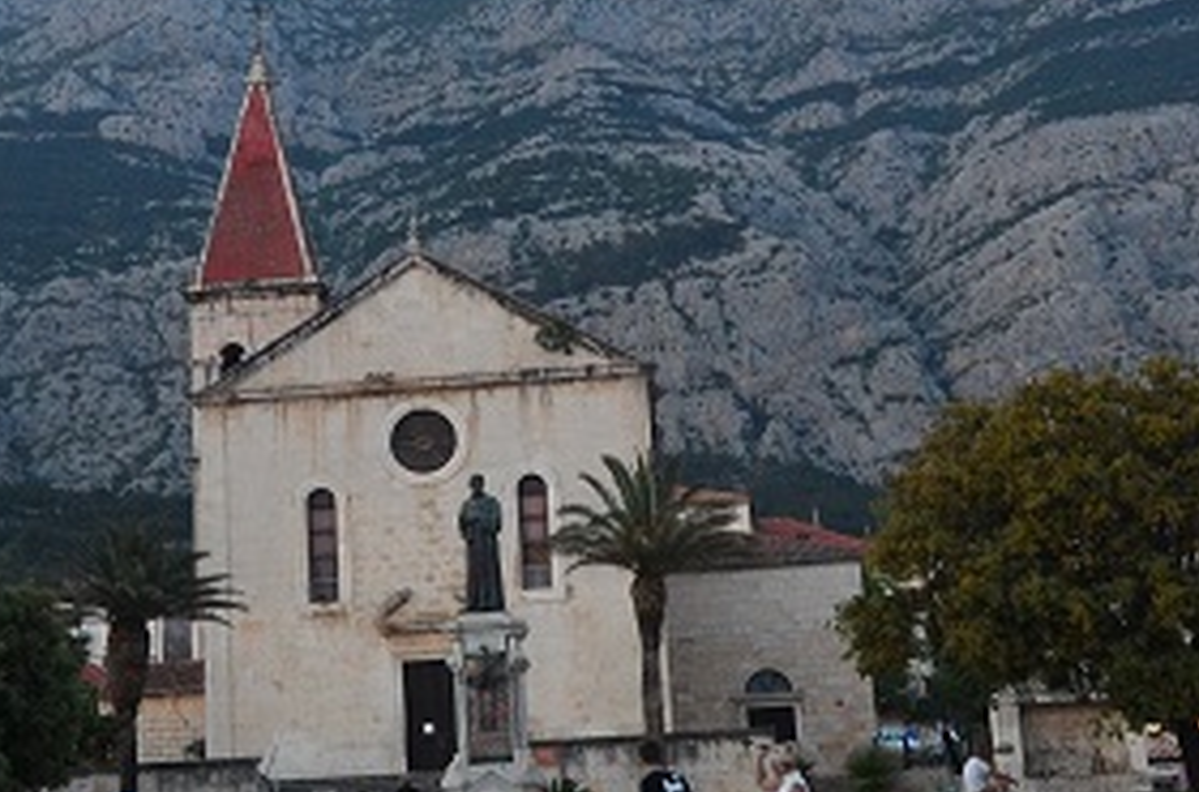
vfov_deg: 18.0
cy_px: 255
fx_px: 2491
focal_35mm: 75
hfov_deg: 26.9
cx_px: 426
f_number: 6.3
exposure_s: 1/60
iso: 800
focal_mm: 14
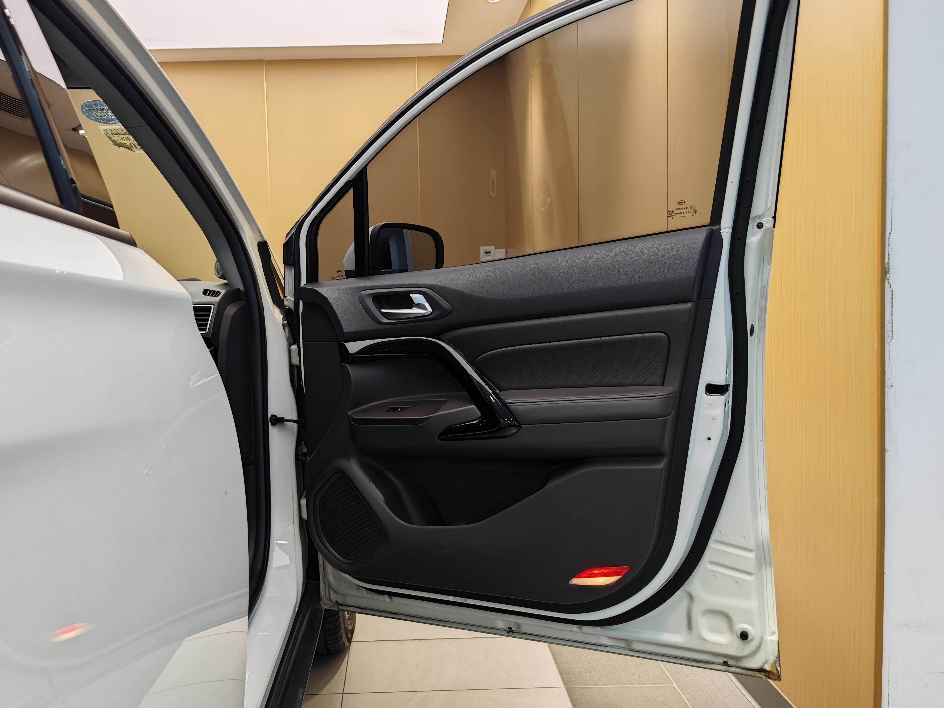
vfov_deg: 51.3
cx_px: 400
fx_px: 736
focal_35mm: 27
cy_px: 336
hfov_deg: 65.0
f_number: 1.9
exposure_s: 1/93.7
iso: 400
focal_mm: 8.7
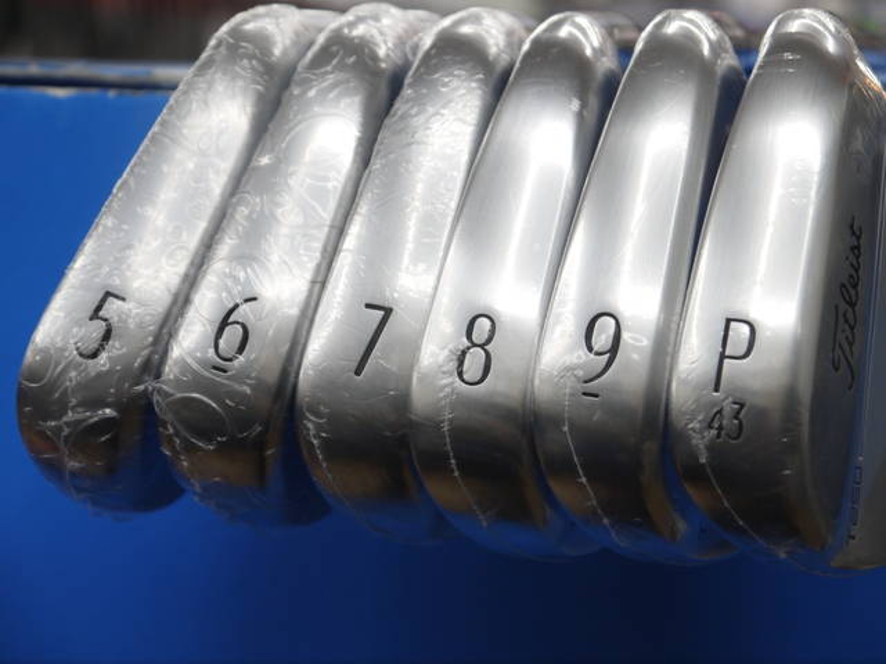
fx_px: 2150
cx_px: 443
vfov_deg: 17.6
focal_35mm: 84
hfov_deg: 23.3
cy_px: 332
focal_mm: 42
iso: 320
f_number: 5.6
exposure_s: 1/80
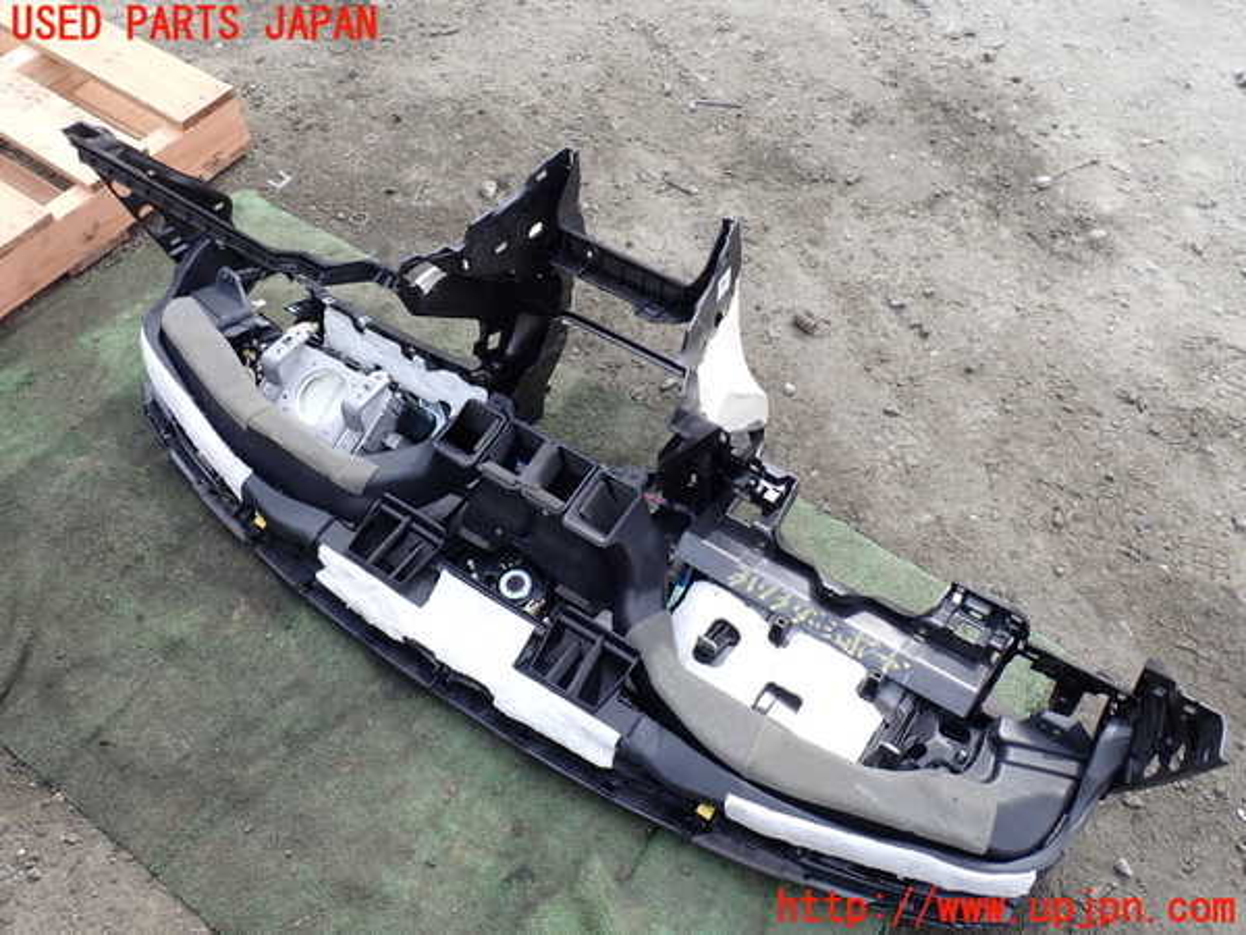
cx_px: 623
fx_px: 1080
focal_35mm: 30
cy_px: 468
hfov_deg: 60.0
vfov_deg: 46.8
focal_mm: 5.4
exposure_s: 1/250
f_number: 3.2
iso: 100
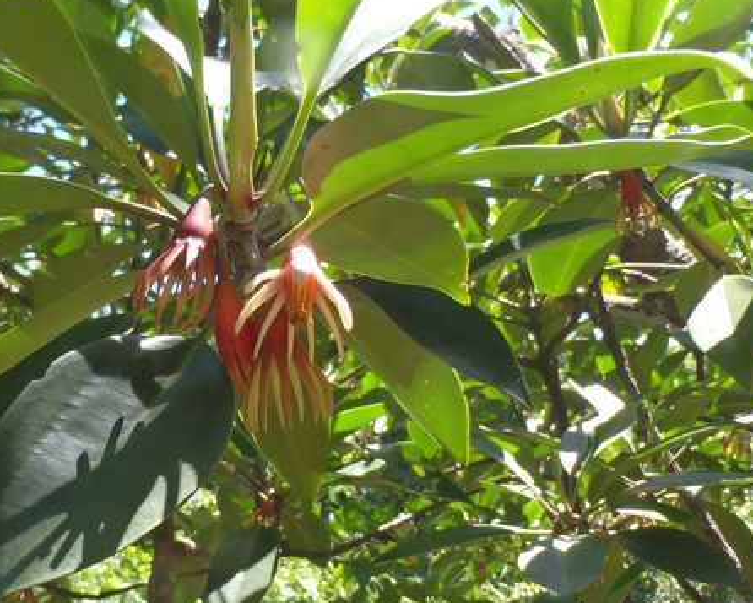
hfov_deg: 37.9
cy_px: 333
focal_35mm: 49
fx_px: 1092
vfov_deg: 30.8
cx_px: 317
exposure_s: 1/100
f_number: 3.9
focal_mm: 5
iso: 80
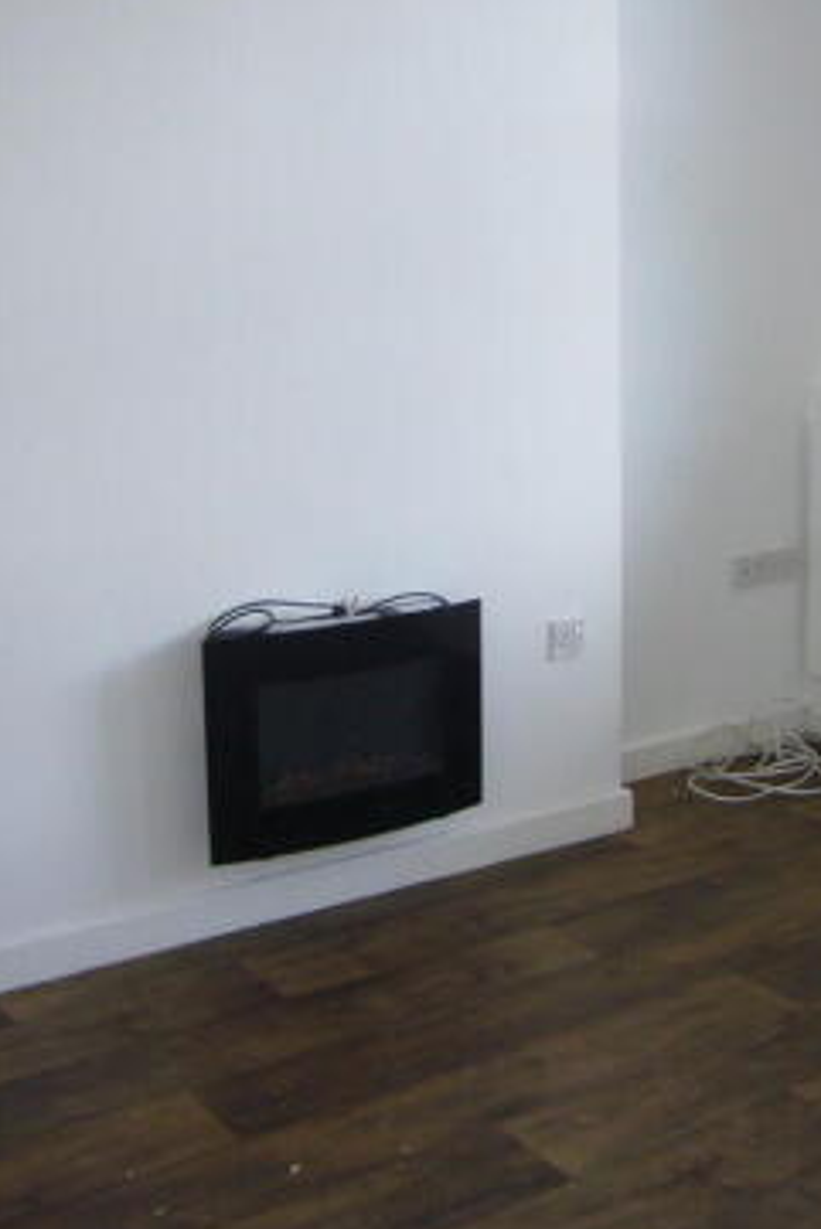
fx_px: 1606
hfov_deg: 28.6
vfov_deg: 41.8
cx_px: 489
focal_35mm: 47
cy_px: 516
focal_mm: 4.6
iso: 100
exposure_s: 1/30
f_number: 2.8
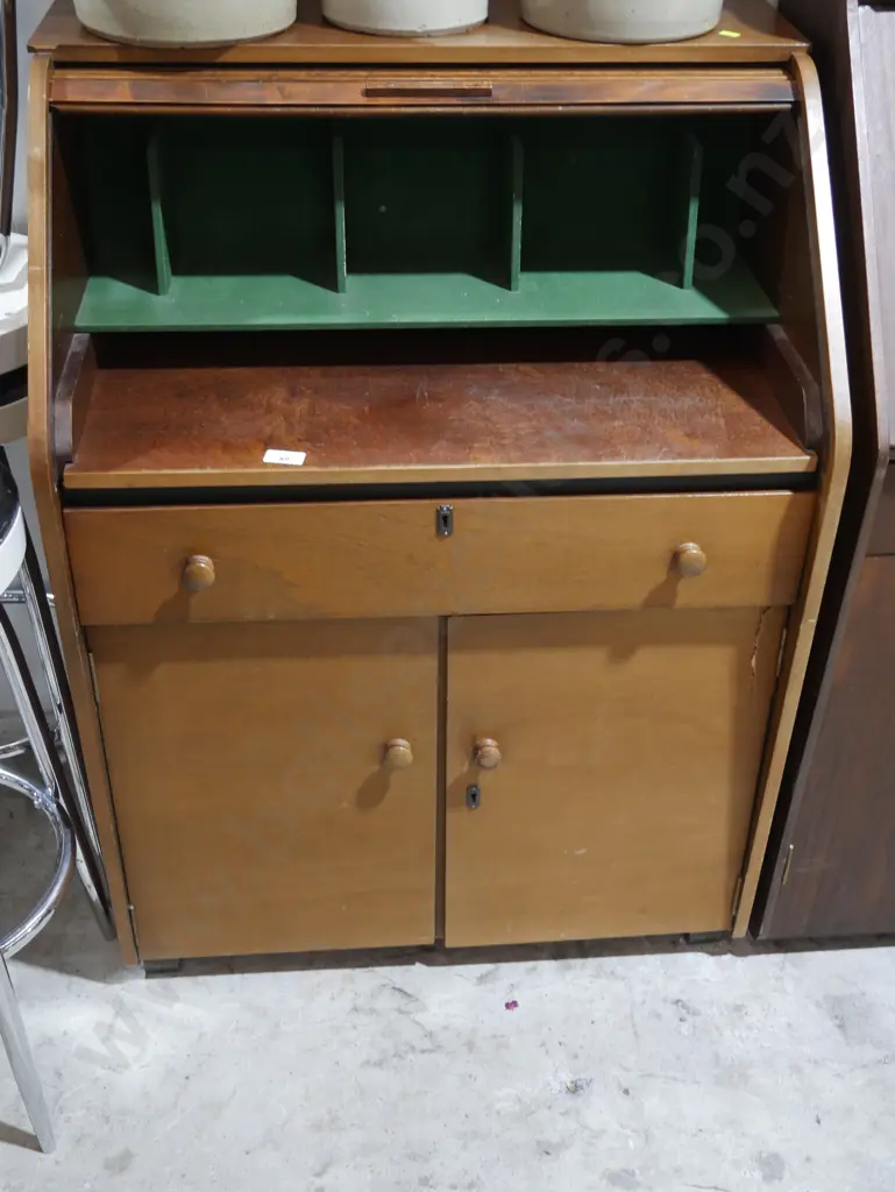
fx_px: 1378
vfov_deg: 46.8
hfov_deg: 36.0
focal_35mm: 40
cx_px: 448
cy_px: 596
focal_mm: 20
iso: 800
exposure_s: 1/60
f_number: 4.5
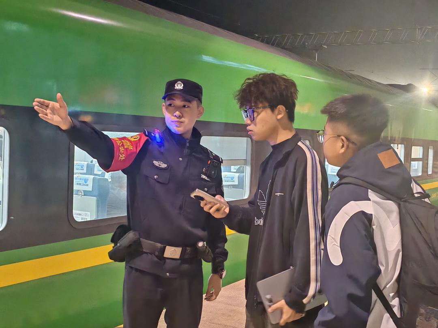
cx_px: 219
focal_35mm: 50
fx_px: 633
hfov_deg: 38.2
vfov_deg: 29.1
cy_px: 164
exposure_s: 1/33
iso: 2000
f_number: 1.95
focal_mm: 5.52
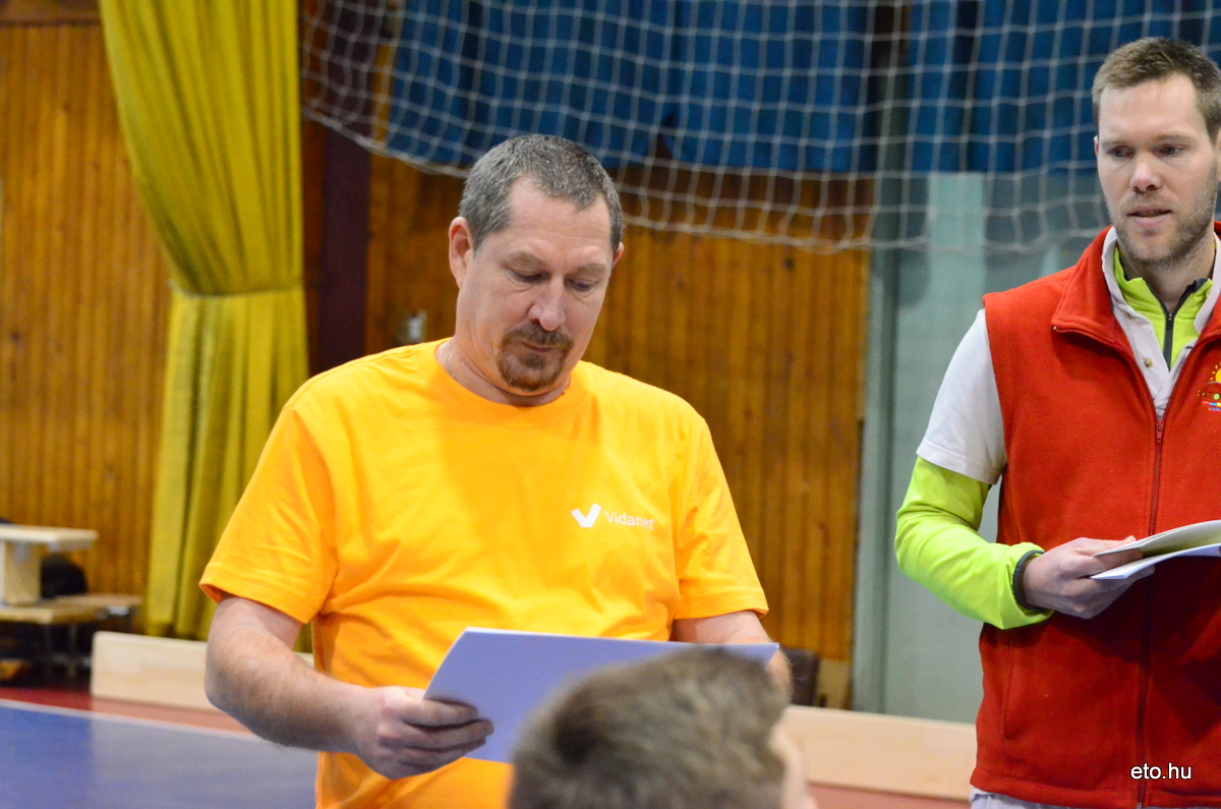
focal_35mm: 112
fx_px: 3808
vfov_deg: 12.1
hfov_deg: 18.2
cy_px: 404
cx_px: 610
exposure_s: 1/500
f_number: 5
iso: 6400
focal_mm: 75
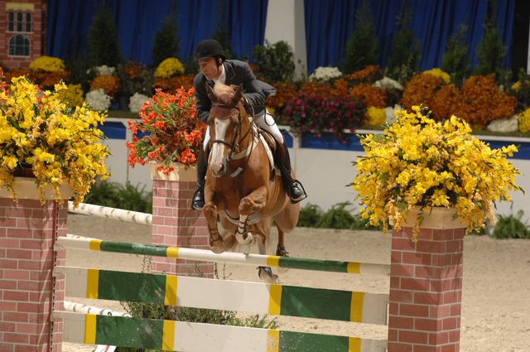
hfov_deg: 6.9
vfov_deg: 4.6
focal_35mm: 300
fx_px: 4411
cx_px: 265
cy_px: 176
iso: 320
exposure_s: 1/250
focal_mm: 200
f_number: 5
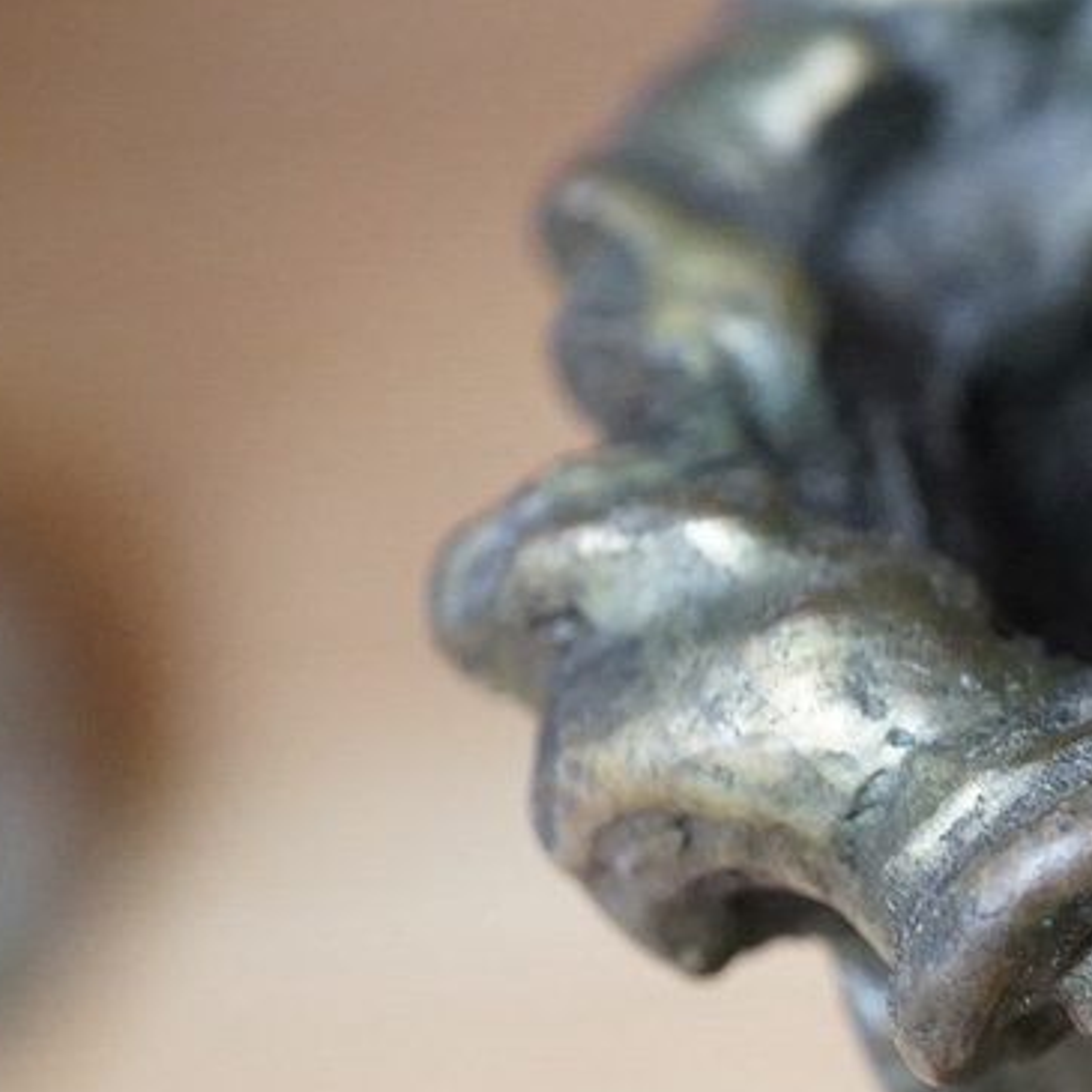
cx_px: 1638
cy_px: 613
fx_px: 4211
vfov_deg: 14.8
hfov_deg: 13.9
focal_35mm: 118
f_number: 7.1
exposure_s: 1/80
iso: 2500
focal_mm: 30
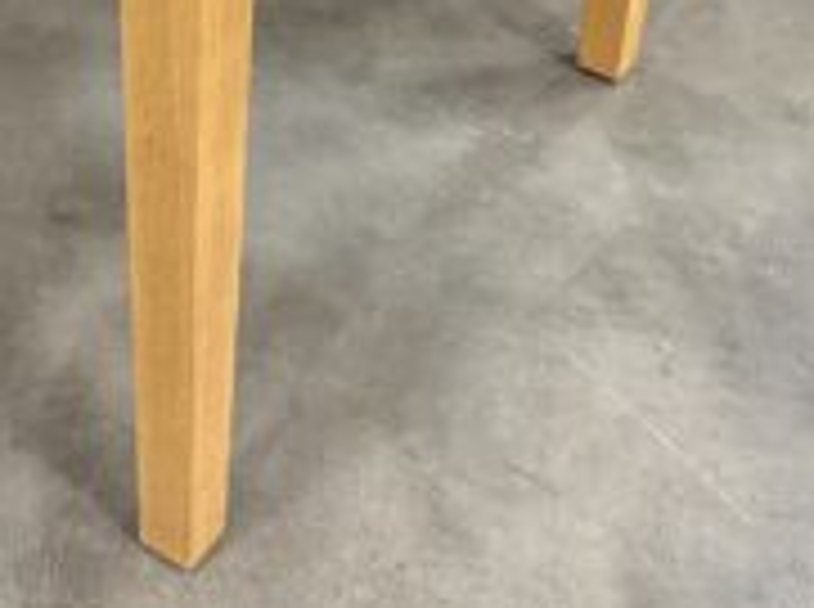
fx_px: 1690
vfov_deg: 19.1
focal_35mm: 72
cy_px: -142
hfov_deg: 26.4
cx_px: 117
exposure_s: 1/60
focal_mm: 5.96
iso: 500
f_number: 1.6
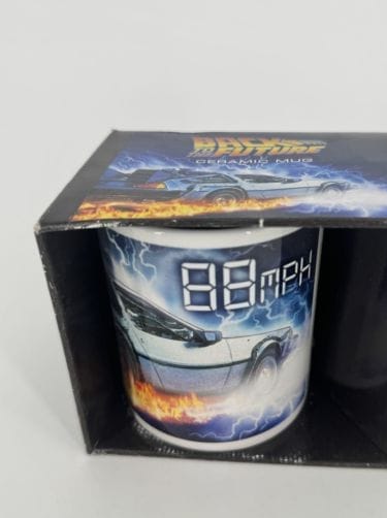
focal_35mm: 32
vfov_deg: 56.8
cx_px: 241
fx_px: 478
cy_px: 279
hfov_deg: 43.7
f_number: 1.78
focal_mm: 6.76
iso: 80
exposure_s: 1/1339
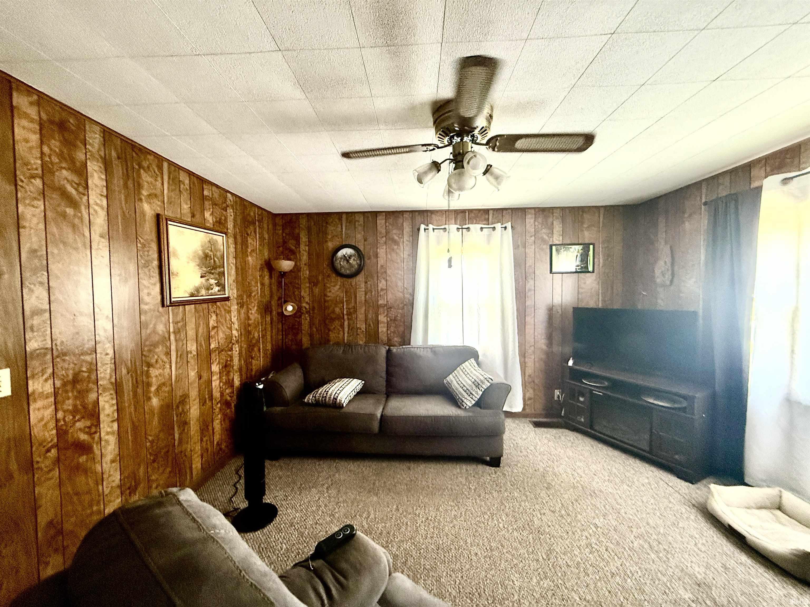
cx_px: 405
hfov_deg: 102.1
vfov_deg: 85.7
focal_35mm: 14
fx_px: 328
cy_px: 304
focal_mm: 2.22
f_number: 2.2
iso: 320
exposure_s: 1/85
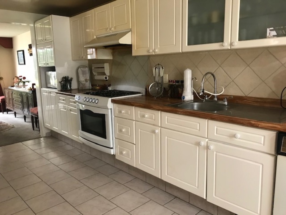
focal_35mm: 28
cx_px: 143
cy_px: 108
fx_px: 231
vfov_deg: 49.8
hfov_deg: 63.4
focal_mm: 3.99
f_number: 1.8
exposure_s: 1/17
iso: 40
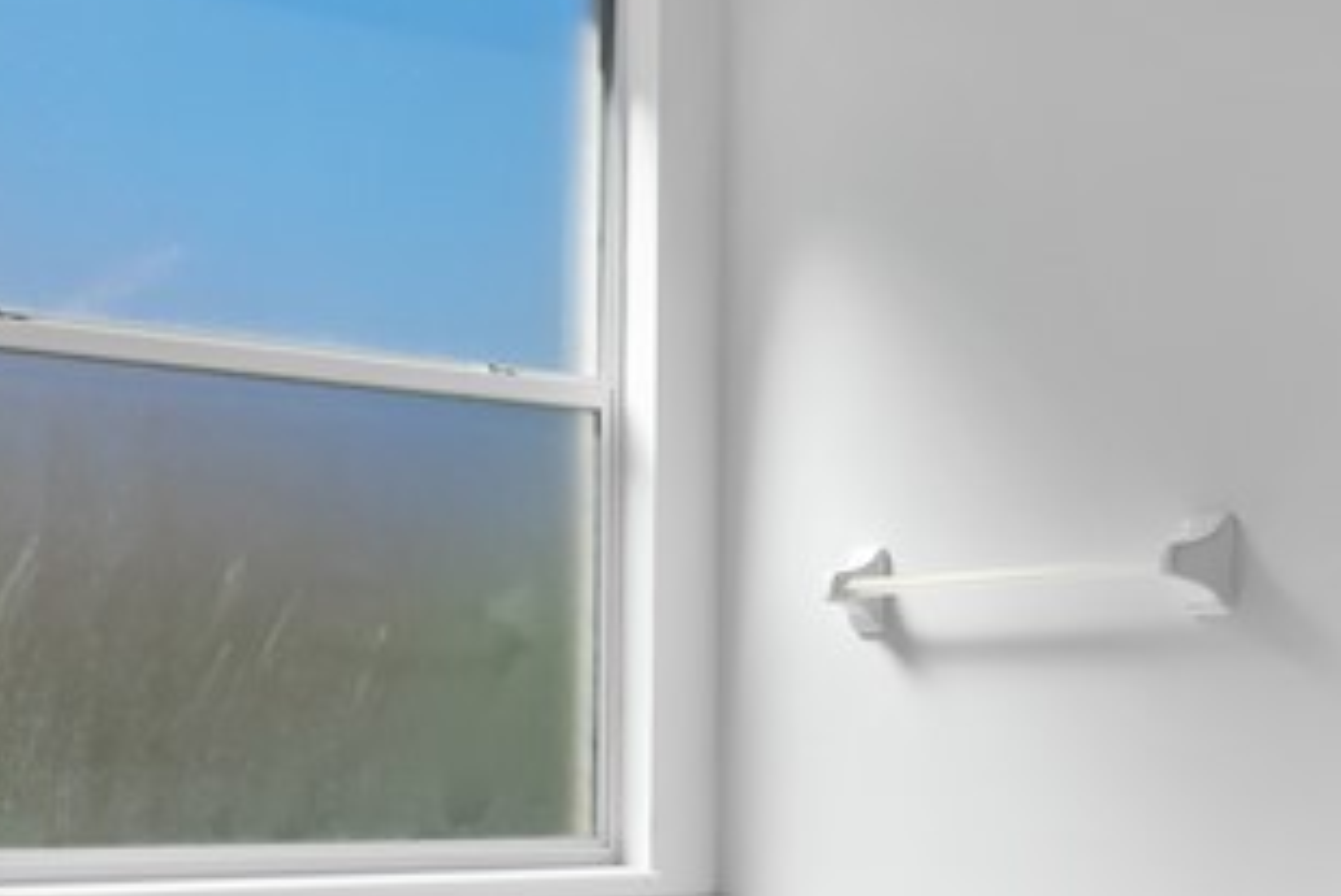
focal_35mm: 56
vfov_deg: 23.8
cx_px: 381
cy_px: 736
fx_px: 2087
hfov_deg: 35.0
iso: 400
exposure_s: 1/640
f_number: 8
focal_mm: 16
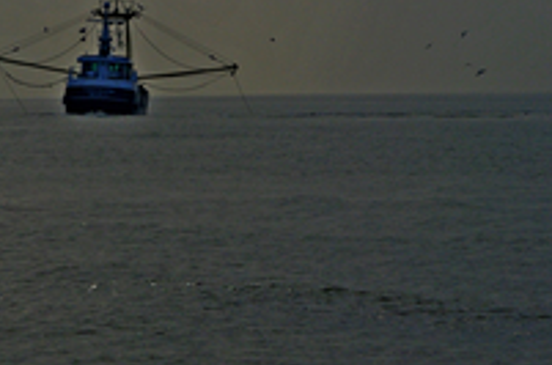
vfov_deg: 3.5
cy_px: 81
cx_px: -132
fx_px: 6042
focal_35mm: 395
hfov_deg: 5.2
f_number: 11
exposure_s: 1/250
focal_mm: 87.5
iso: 100
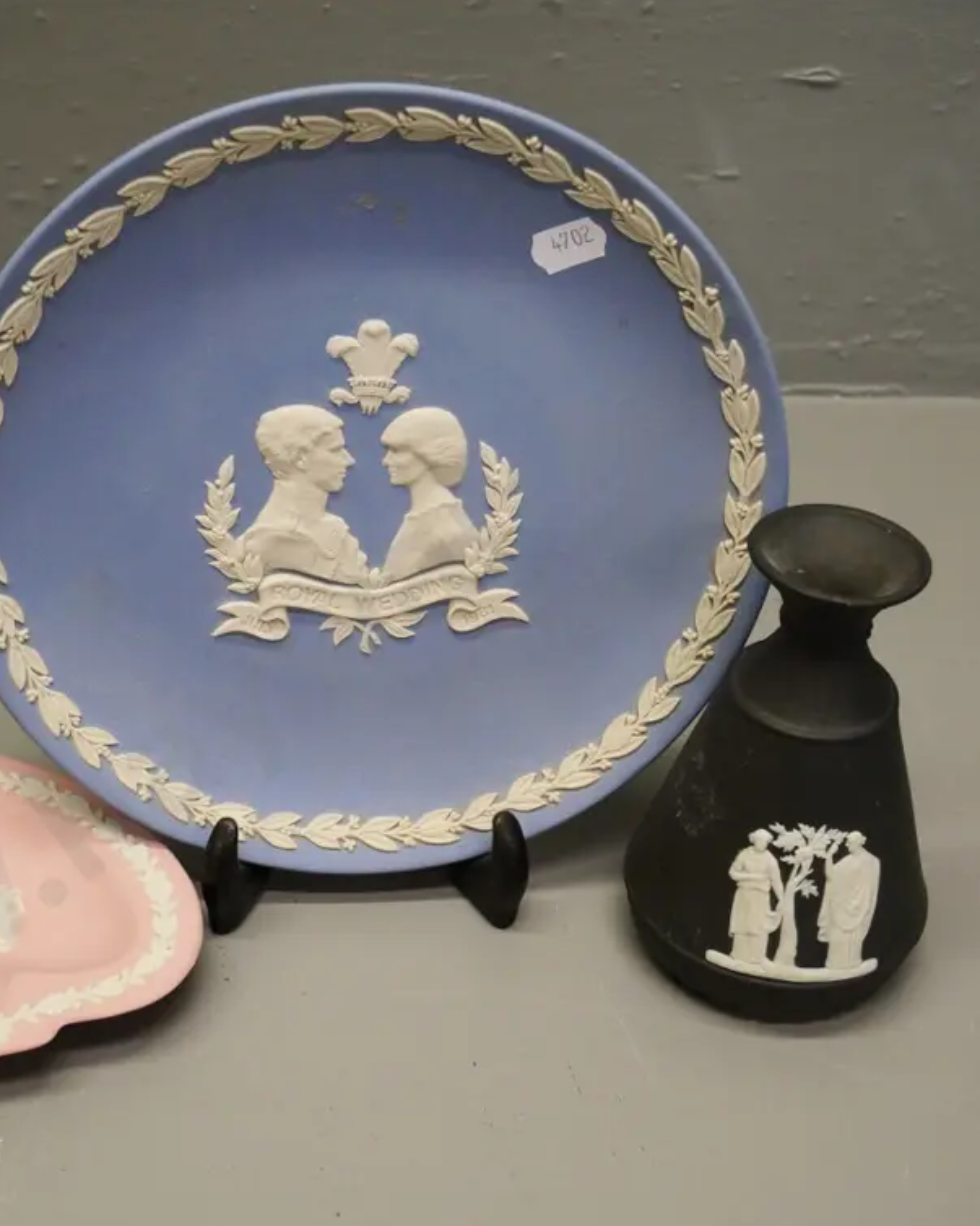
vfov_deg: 35.4
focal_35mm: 53
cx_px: 364
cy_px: 620
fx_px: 1922
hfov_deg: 28.5
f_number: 5.3
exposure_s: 1/125
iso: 1600
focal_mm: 20
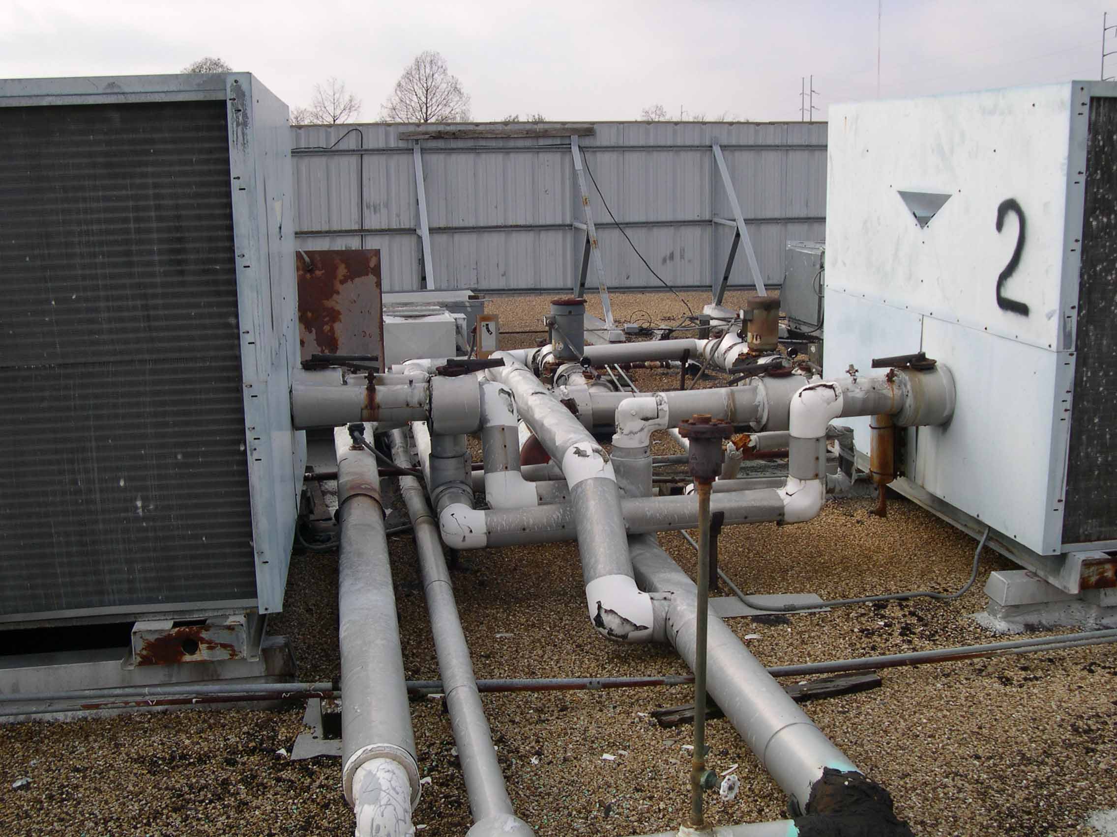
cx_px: 558
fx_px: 1226
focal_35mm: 38
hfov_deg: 49.0
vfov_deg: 37.7
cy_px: 418
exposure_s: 1/143
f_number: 7.6
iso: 100
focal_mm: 8
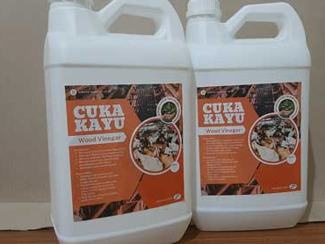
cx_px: 171
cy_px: 122
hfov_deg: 52.6
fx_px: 329
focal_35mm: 35
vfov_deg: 40.7
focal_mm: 3.93
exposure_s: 1/25
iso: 400
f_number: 1.7
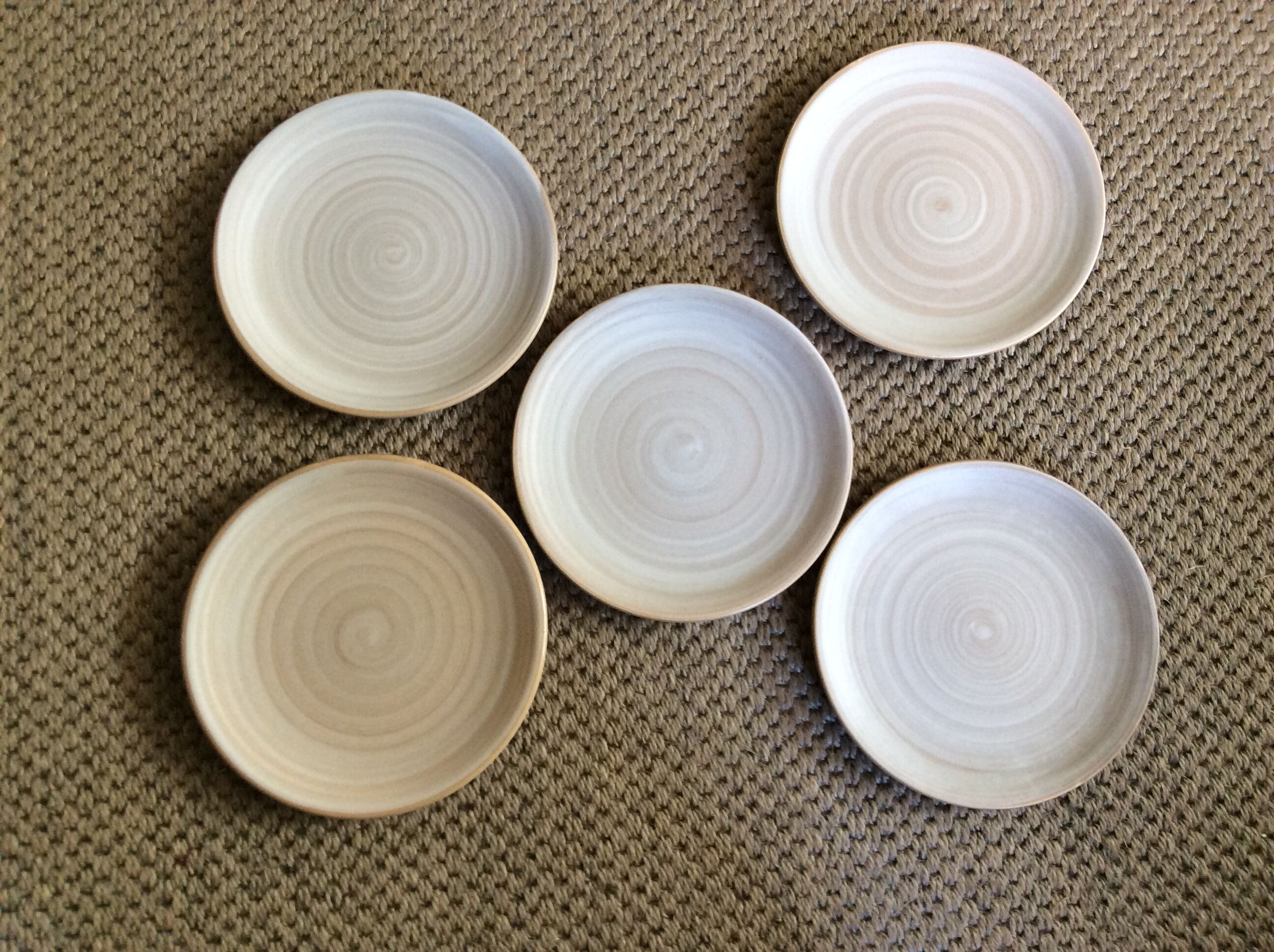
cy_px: 476
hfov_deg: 56.9
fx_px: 1176
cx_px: 637
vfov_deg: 44.1
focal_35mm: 32
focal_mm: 3.3
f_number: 2.4
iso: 100
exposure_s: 1/25
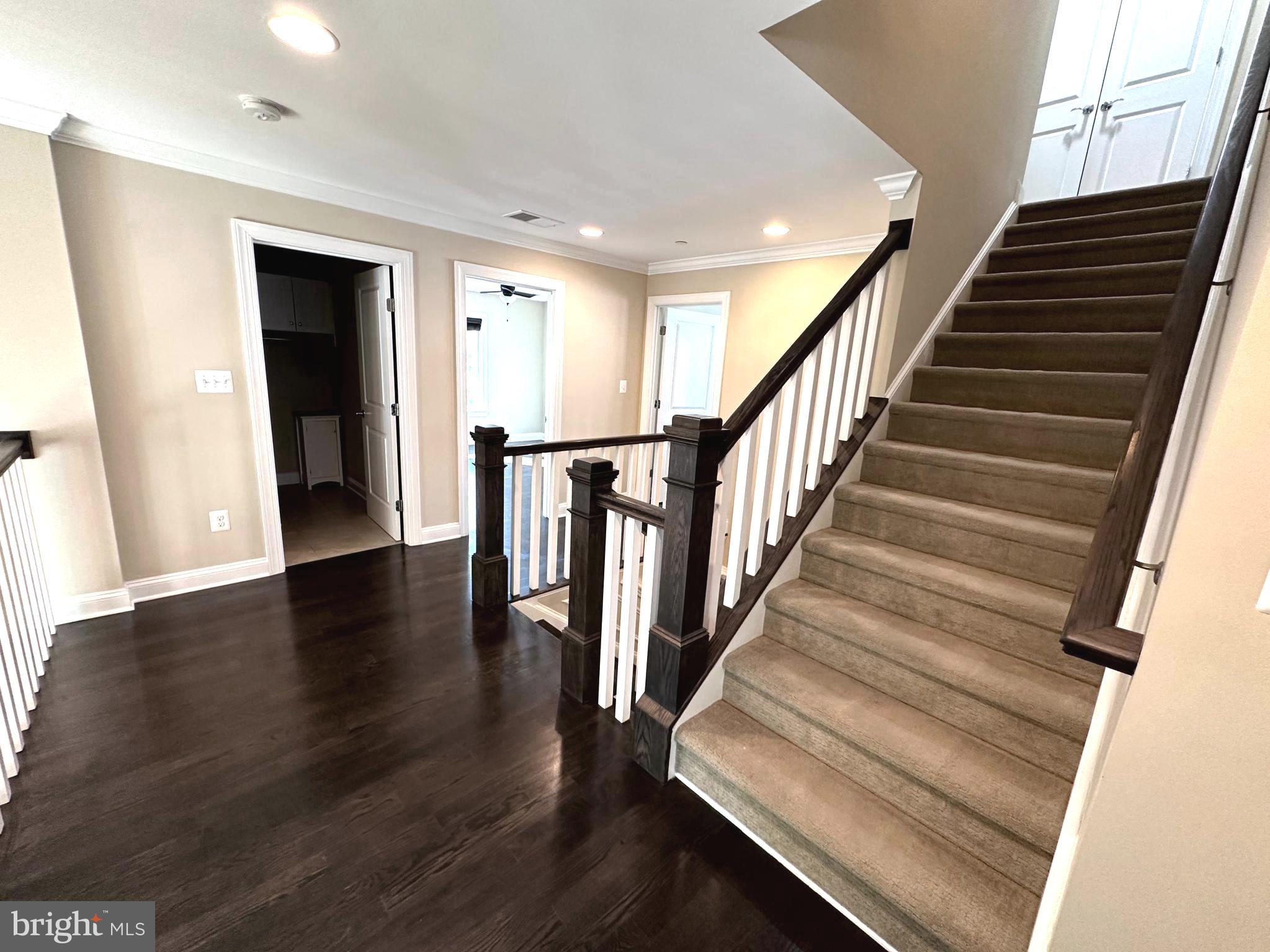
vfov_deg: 85.7
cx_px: 635
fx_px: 514
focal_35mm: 14
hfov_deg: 102.1
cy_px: 476
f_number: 2.2
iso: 200
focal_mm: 2.22
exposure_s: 1/60
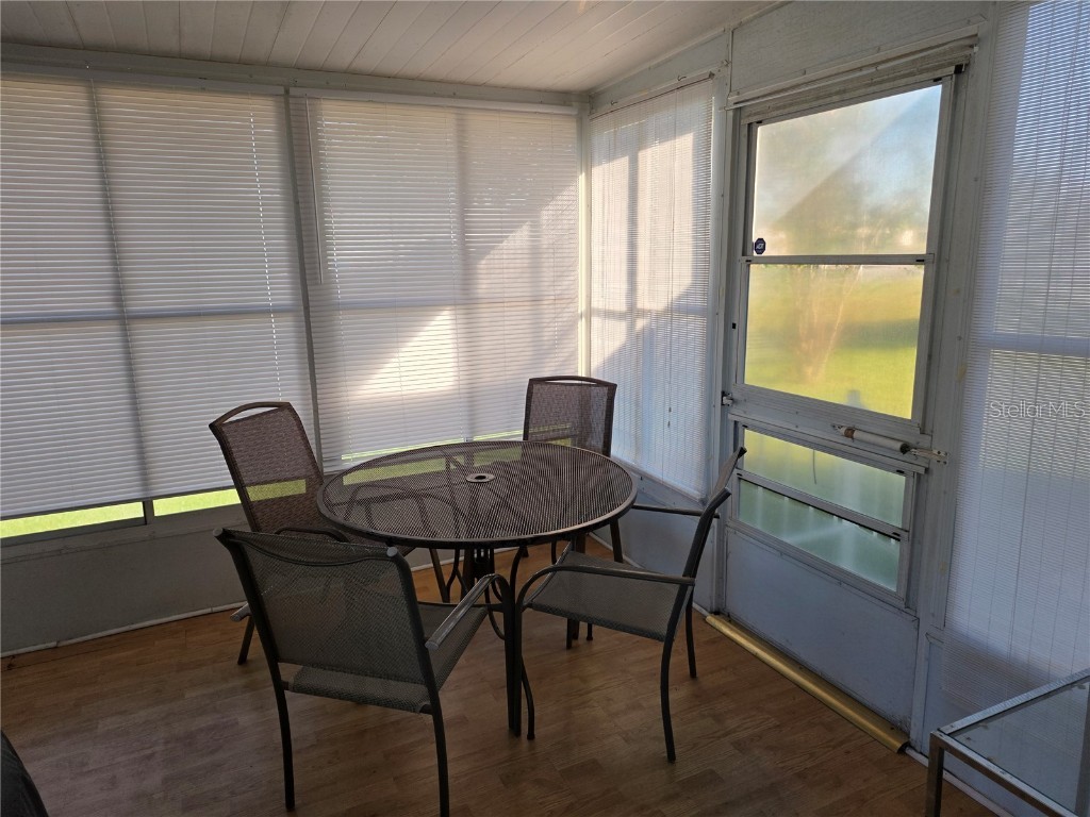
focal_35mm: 23
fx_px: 724
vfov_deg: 58.9
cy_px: 408
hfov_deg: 73.9
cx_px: 545
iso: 64
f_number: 1.7
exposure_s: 1/120
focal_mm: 6.25
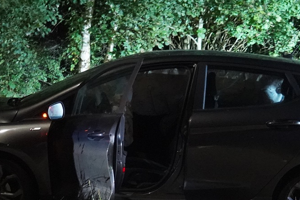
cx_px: 83
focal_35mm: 130
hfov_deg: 15.7
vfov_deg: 10.5
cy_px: 124
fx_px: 1083
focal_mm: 45
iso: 12800
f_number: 4
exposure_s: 1/13
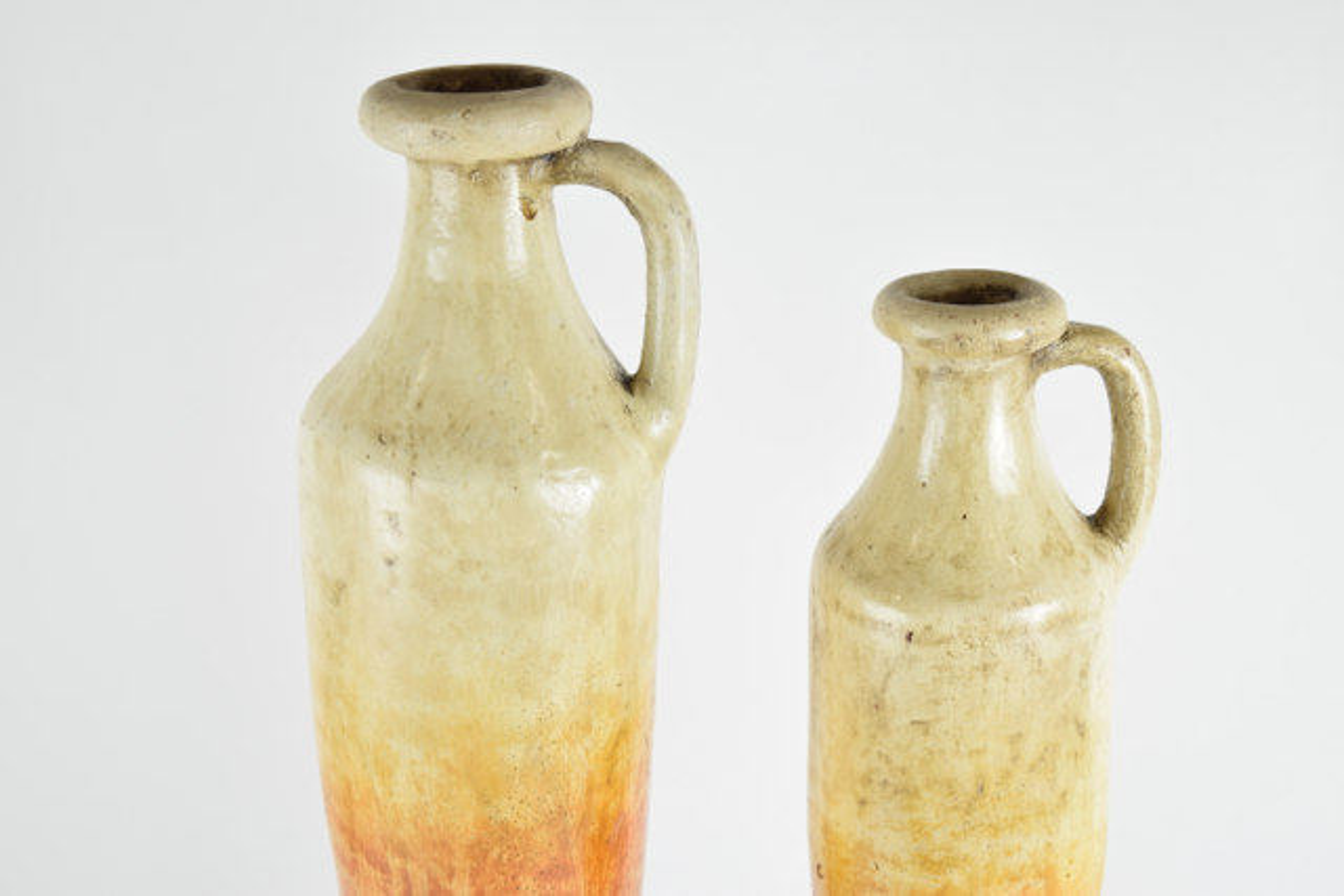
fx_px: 2688
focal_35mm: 72
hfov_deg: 28.1
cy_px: 448
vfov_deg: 18.9
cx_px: 672
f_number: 6.3
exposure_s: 1/125
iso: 400
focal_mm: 48
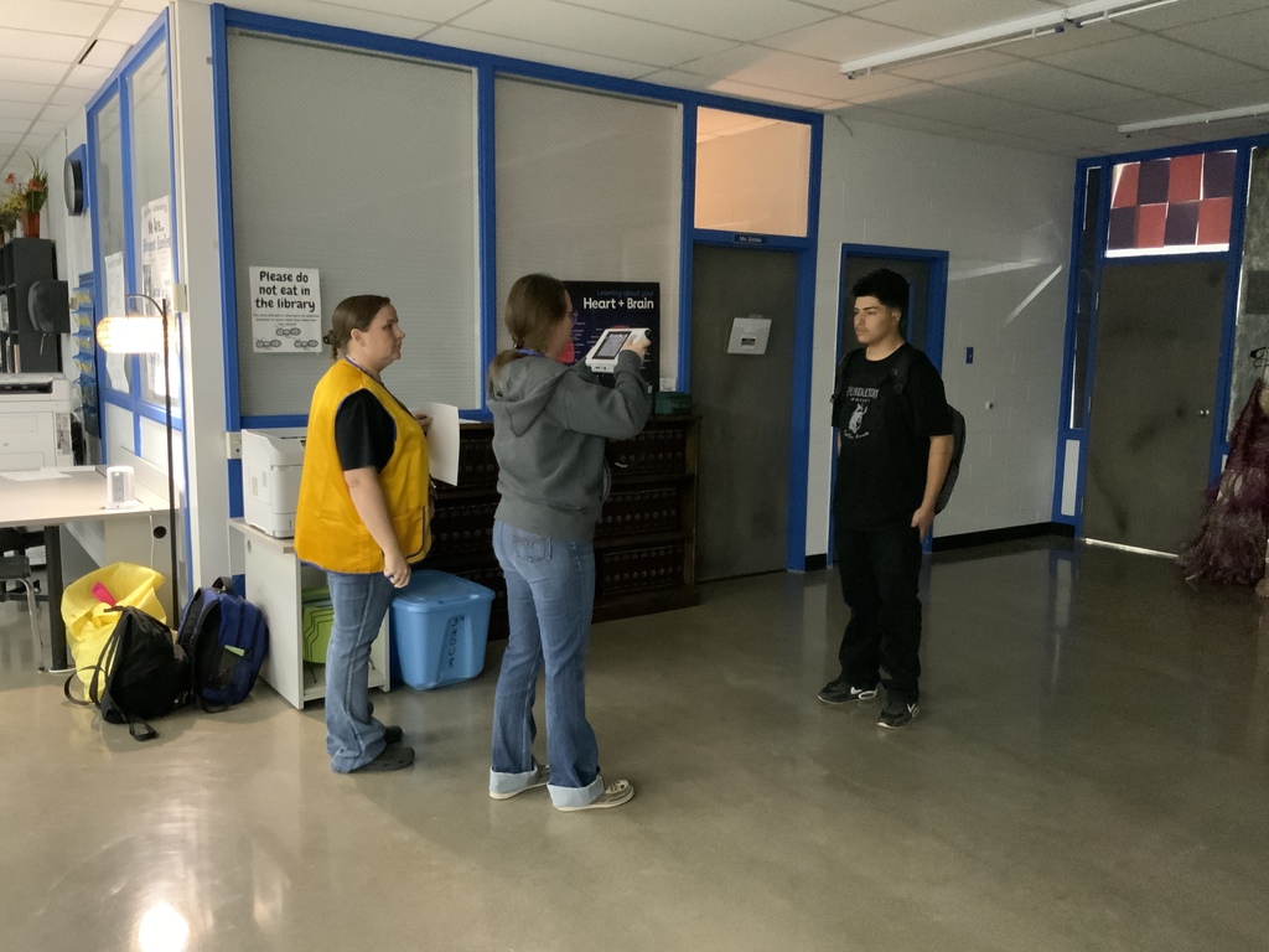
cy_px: 476
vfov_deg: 48.2
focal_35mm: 29
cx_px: 634
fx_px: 1063
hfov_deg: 61.7
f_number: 1.8
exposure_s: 1/24
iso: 500
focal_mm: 3
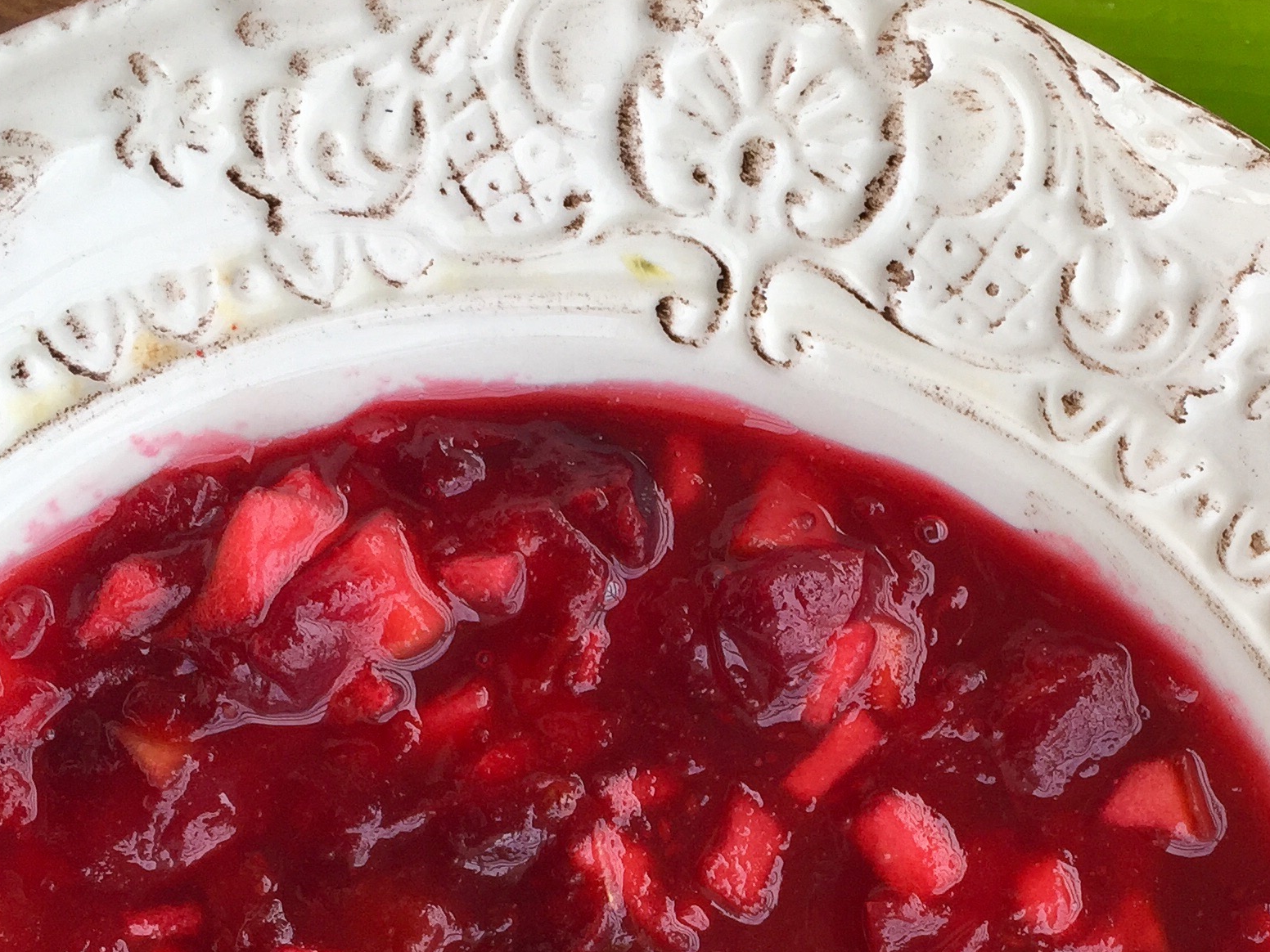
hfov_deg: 31.4
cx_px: 849
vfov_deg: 23.5
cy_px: 836
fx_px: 2238
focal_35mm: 61
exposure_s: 1/120
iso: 32
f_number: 2.2
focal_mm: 4.15
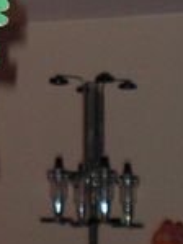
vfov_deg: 11.6
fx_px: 1147
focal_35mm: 163
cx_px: -98
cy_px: -126
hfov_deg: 8.9
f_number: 3.1
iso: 200
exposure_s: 1/60
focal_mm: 6.3
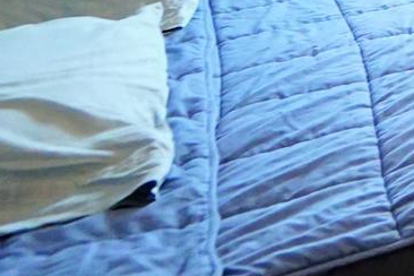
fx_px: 966
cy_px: -310
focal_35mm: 84
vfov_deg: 13.4
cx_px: 1142
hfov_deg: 12.8
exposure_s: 1/125
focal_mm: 10
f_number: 4
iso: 3200
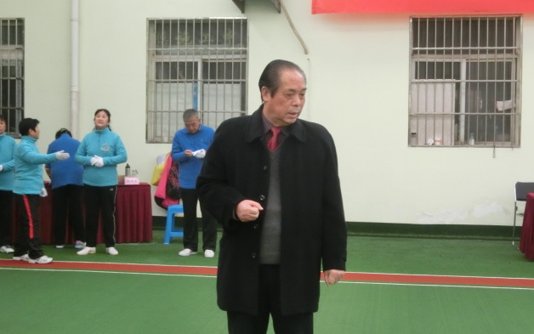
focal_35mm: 54
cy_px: 155
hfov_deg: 37.5
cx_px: 266
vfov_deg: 24.0
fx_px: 786
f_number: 4.3
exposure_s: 1/30
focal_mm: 9.16
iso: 800
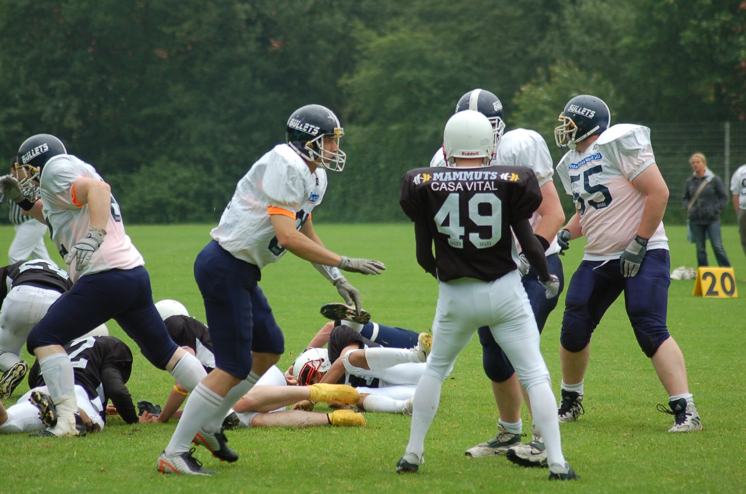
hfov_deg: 9.2
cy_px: 247
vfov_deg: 6.1
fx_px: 4654
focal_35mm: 225
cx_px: 373
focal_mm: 150
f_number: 4.5
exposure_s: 1/640
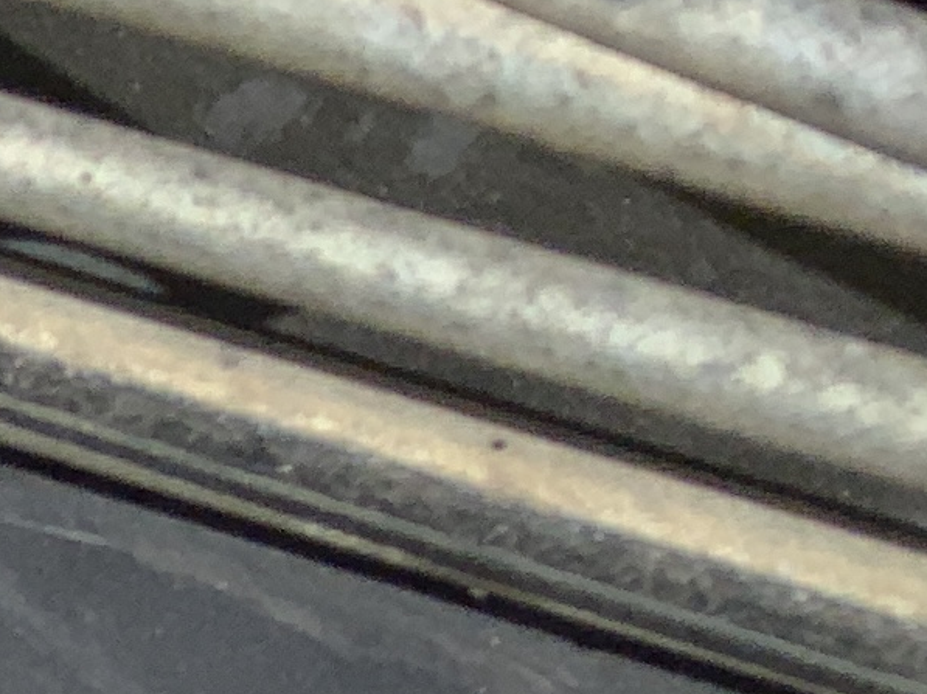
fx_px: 5246
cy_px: 1747
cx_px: -1893
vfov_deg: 7.1
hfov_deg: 8.4
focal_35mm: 196
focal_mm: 3
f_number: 1.8
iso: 16
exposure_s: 1/1377
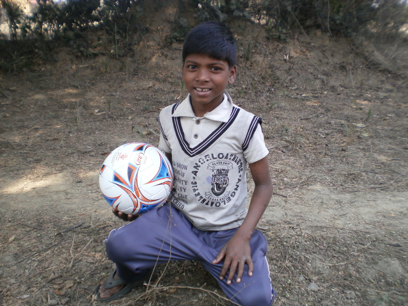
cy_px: 153
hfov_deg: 51.4
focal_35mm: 36
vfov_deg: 39.7
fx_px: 424
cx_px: 204
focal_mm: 6.3
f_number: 3.1
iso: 100
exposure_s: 1/160
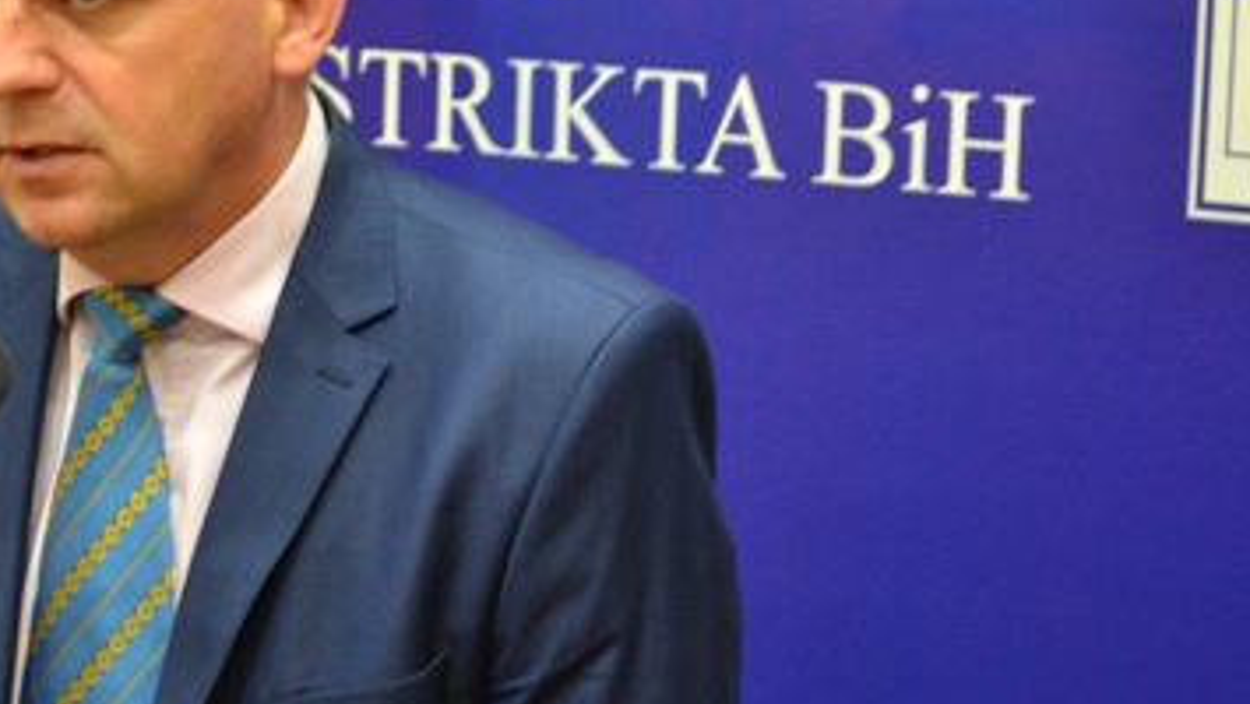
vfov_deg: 7.8
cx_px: 190
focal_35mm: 156
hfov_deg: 13.7
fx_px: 5171
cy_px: 329
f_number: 5.6
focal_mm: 55
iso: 3200
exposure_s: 1/50
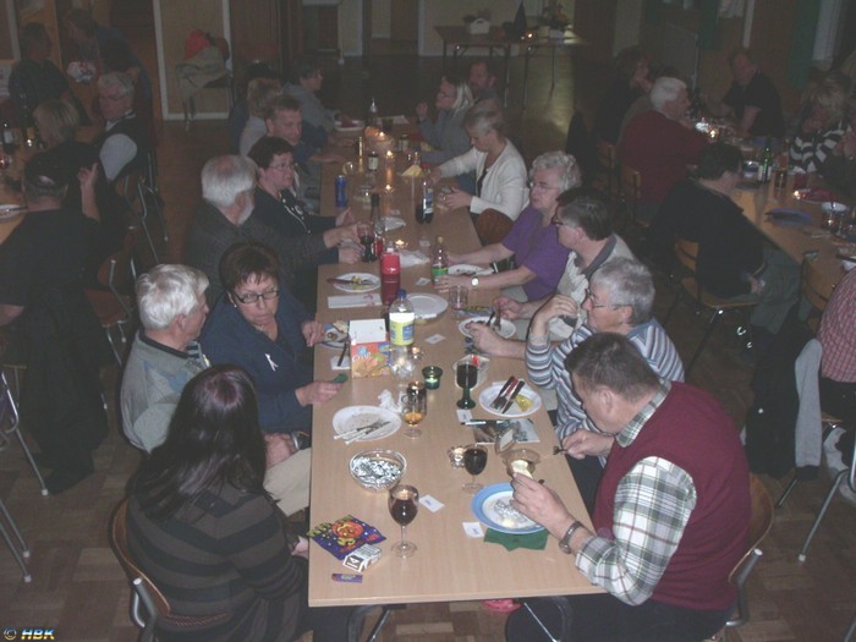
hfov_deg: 49.0
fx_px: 940
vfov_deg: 37.7
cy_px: 321
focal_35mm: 38
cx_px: 428
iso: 160
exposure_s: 1/50
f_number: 2.8
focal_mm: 6
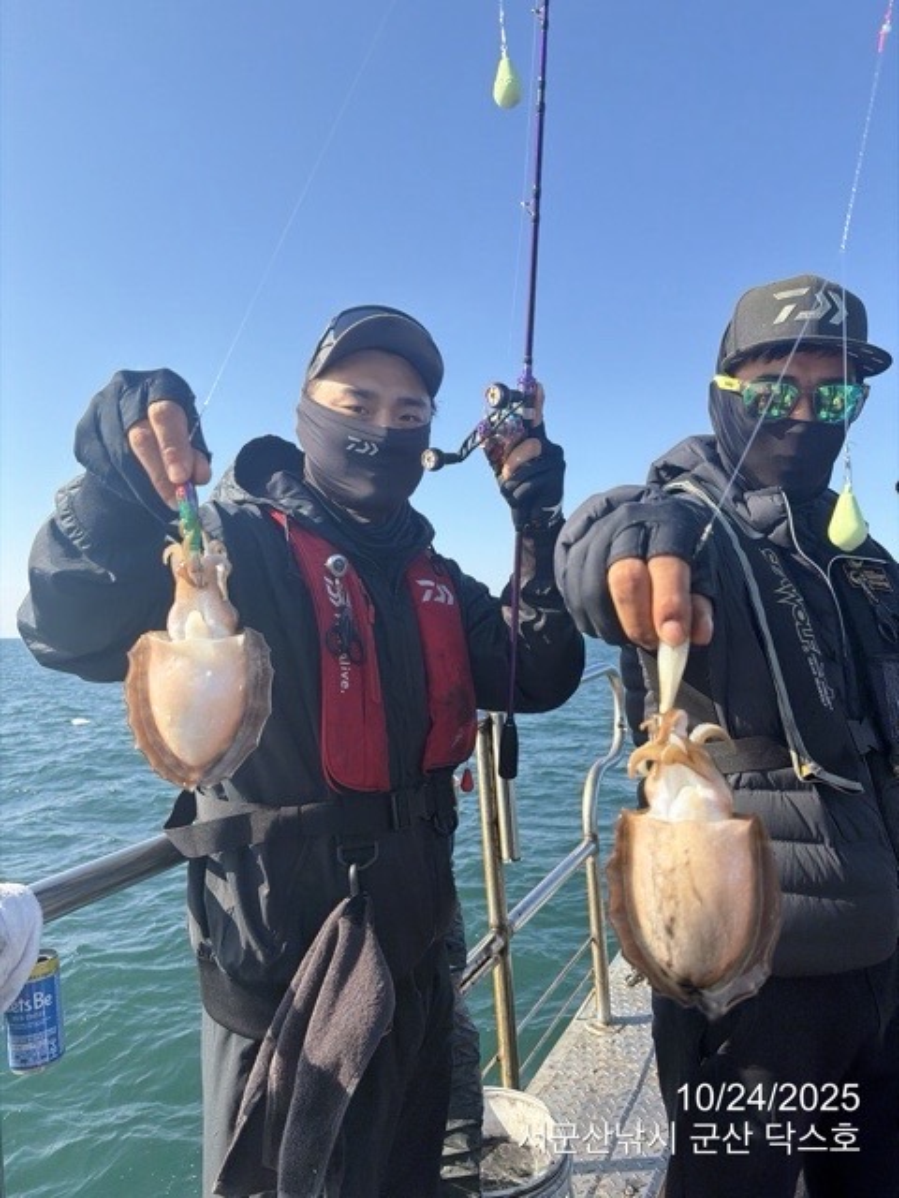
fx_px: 831
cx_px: 450
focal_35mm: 24
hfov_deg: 56.8
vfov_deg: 71.6
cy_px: 599
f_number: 1.78
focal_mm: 6.76
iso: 320
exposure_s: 1/9091
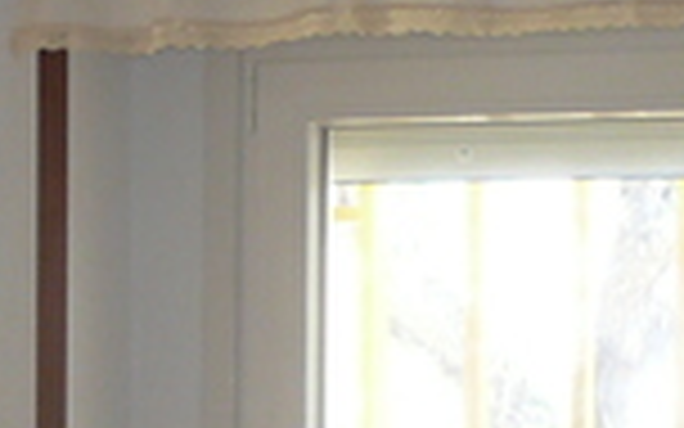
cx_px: -220
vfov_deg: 5.1
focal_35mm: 250
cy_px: 906
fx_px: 4660
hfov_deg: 8.3
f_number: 2.8
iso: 100
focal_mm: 7.4
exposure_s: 1/40
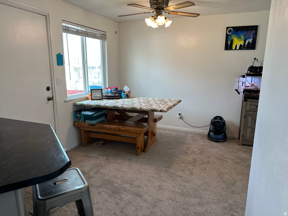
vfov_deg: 56.8
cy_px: 108
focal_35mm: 24
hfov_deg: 71.6
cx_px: 144
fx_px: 200
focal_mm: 6.86
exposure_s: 1/120
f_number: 1.78
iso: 80
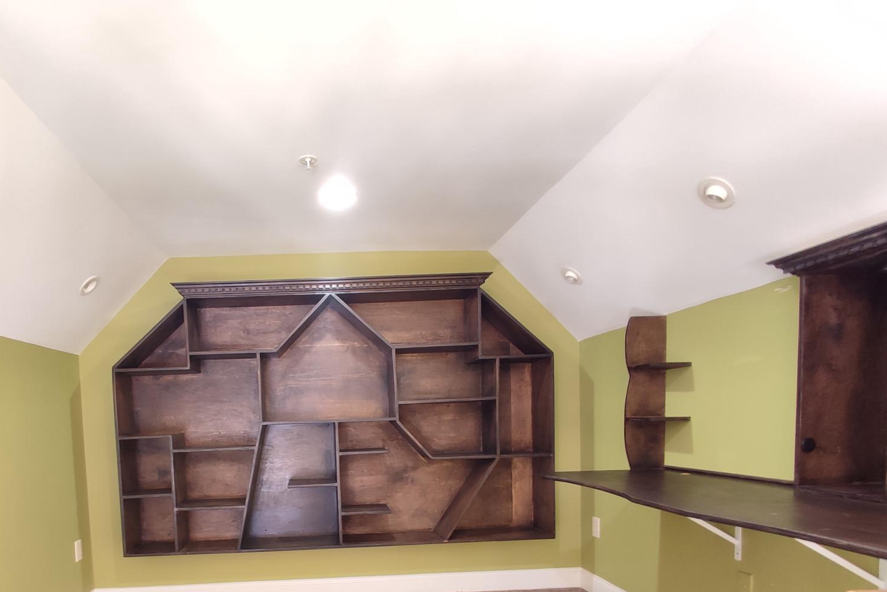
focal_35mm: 23
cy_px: 457
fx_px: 567
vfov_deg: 52.2
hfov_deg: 74.7
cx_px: 329
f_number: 2.2
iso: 145
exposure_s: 1/6
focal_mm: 1.65
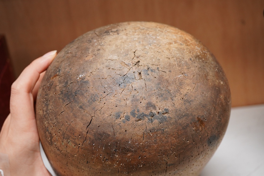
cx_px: 132
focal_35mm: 45
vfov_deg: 29.9
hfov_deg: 43.6
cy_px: 88
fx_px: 330
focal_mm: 30
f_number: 8
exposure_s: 1/125
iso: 1250
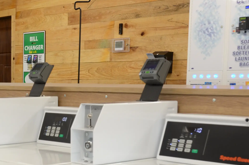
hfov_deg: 22.7
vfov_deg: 15.8
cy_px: 152
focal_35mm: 85
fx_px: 587
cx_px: -18
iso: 400
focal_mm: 24
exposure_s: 1/25
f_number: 7.1
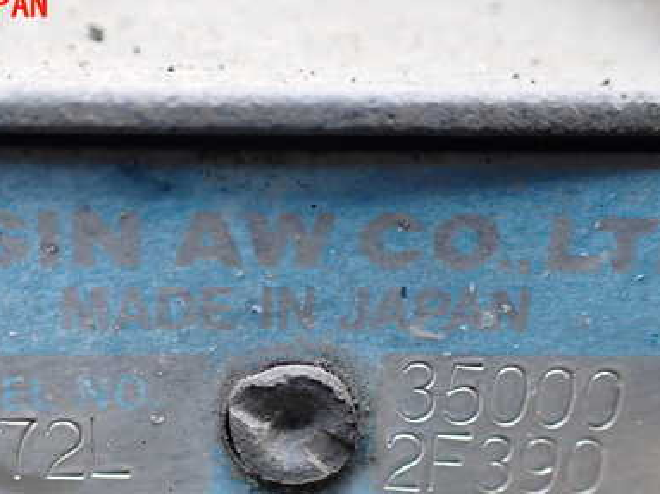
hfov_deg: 40.2
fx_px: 896
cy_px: 372
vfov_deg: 30.3
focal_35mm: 47
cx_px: 252
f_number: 2.3
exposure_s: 1/125
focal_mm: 5.4
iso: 250
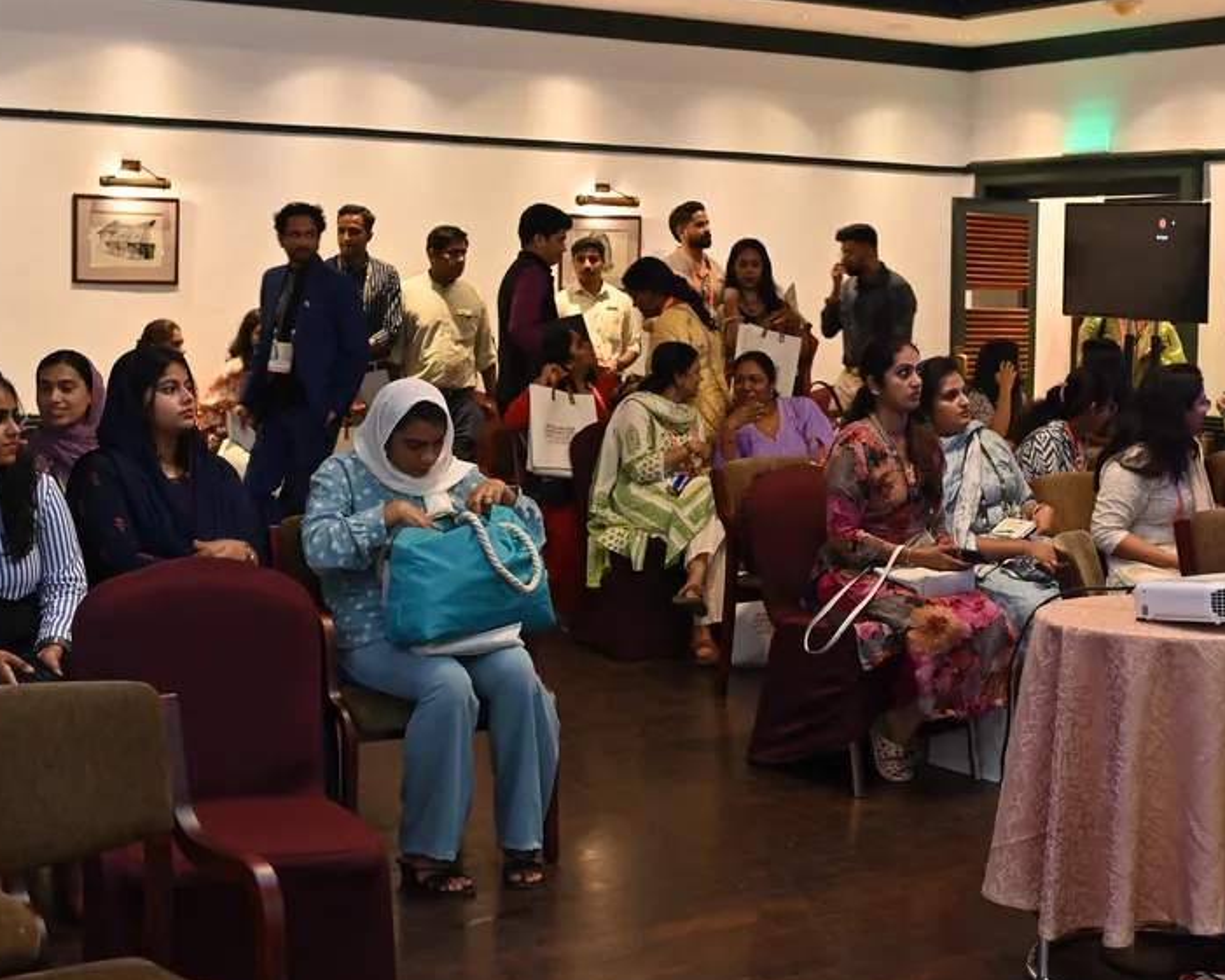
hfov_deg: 31.4
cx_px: 701
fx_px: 2176
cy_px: 462
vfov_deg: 25.4
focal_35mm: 60
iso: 1250
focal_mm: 35
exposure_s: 1/60
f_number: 4
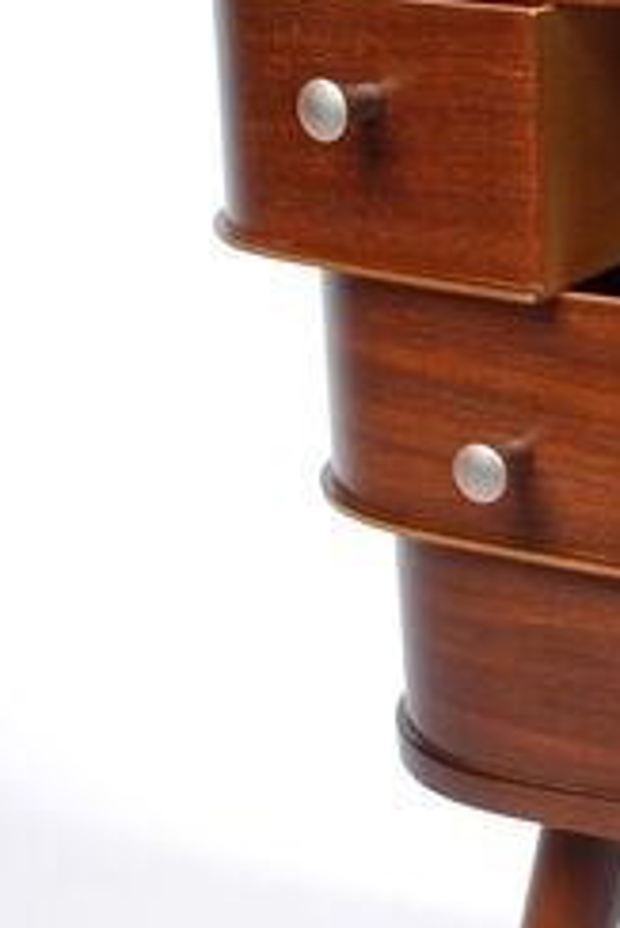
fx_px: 2373
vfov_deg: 22.1
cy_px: 527
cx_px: 856
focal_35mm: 92
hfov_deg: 14.2
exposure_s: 1/100
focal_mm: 20
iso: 100
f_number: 9
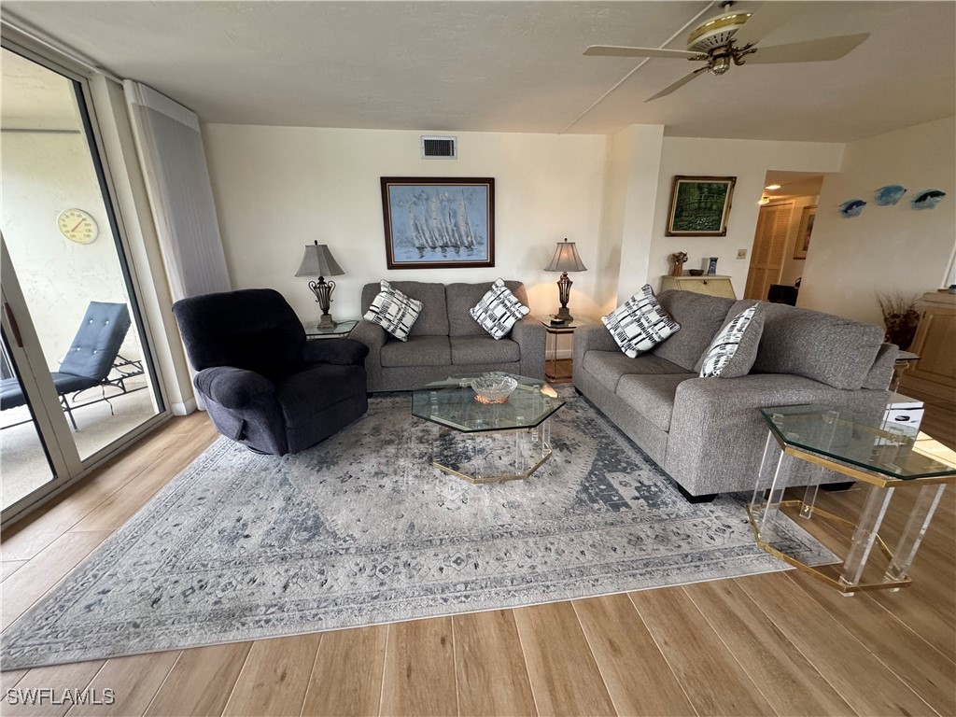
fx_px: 387
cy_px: 358
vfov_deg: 85.7
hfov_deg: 102.1
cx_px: 478
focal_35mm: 14
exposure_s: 1/120
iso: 250
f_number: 2.2
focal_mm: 2.22
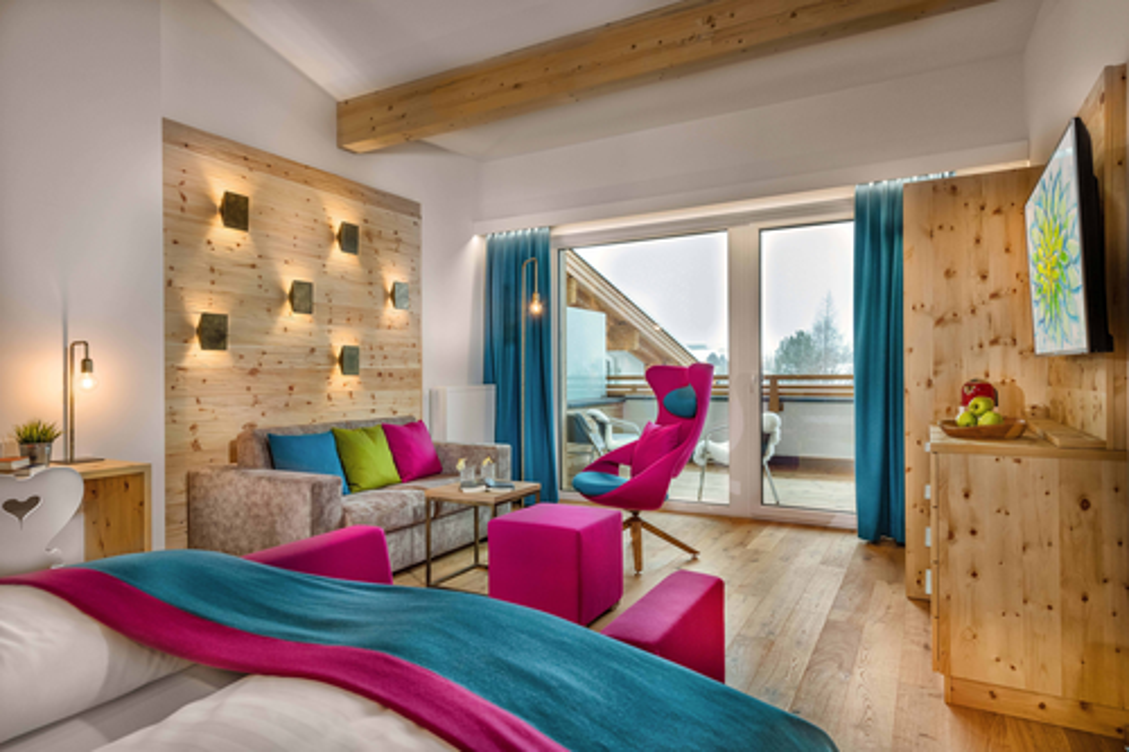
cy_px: 376
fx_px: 658
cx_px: 564
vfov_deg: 59.5
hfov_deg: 81.2
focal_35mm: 21
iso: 280
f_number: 9.5
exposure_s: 1/15
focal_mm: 21
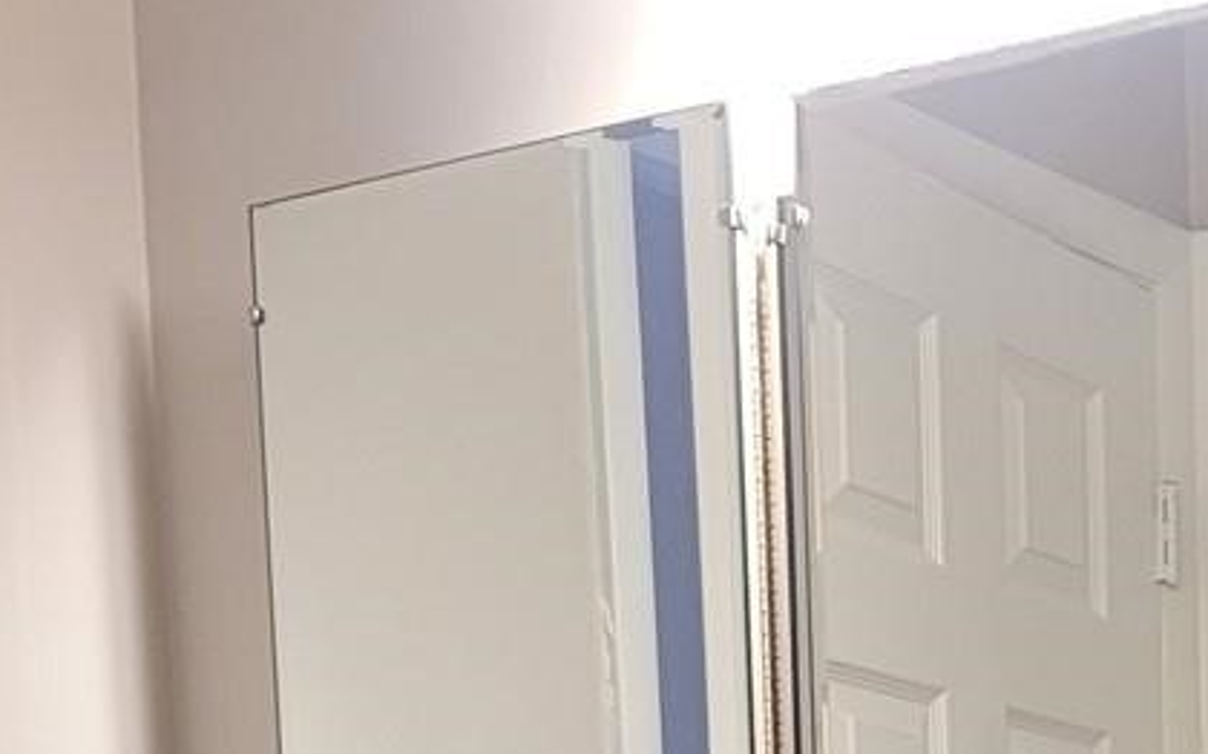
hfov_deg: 18.9
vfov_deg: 10.9
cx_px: 1369
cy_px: 1669
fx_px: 3455
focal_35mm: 105
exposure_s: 1/120
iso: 200
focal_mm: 5.4
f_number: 1.8
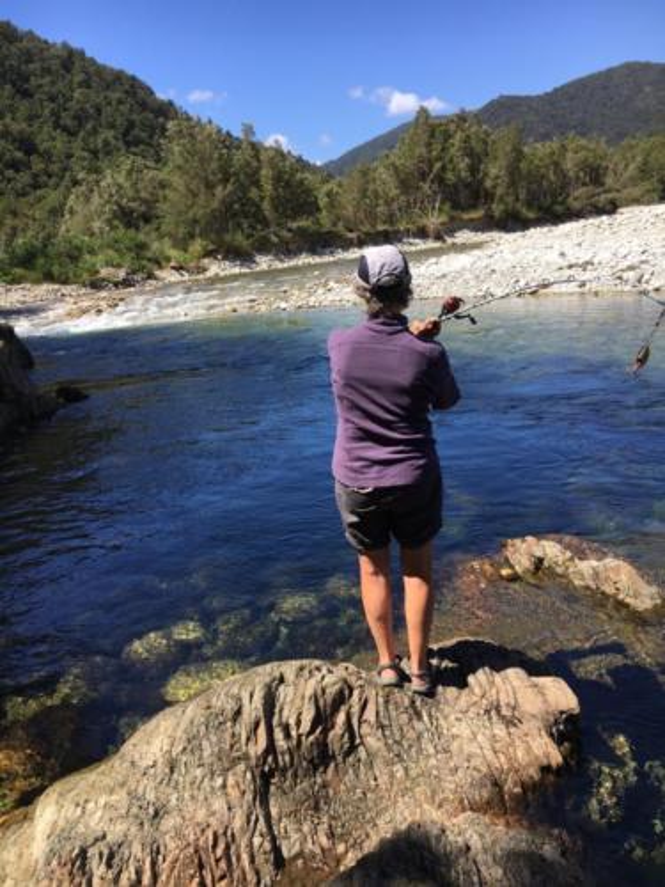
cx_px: 332
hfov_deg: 48.2
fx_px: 743
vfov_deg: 61.7
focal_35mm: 29
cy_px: 444
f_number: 2.2
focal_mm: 4.15
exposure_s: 1/1099
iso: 25
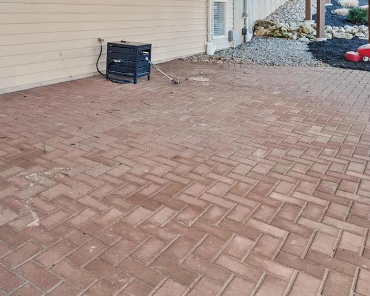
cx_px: 101
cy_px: 20
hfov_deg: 51.0
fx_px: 372
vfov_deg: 39.7
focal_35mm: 34
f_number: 8
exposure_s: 1/8
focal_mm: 8
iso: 400
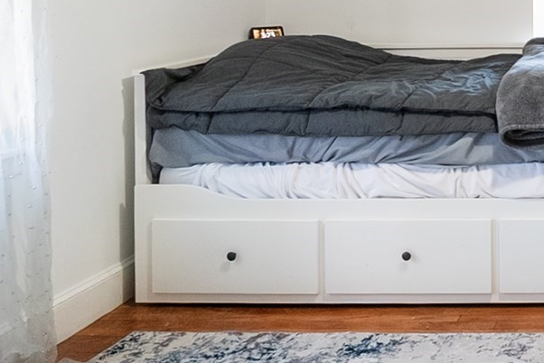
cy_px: -53
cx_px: 692
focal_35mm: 51
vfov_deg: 24.4
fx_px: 771
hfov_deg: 31.0
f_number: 7.1
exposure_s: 1/125
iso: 1600
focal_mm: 10
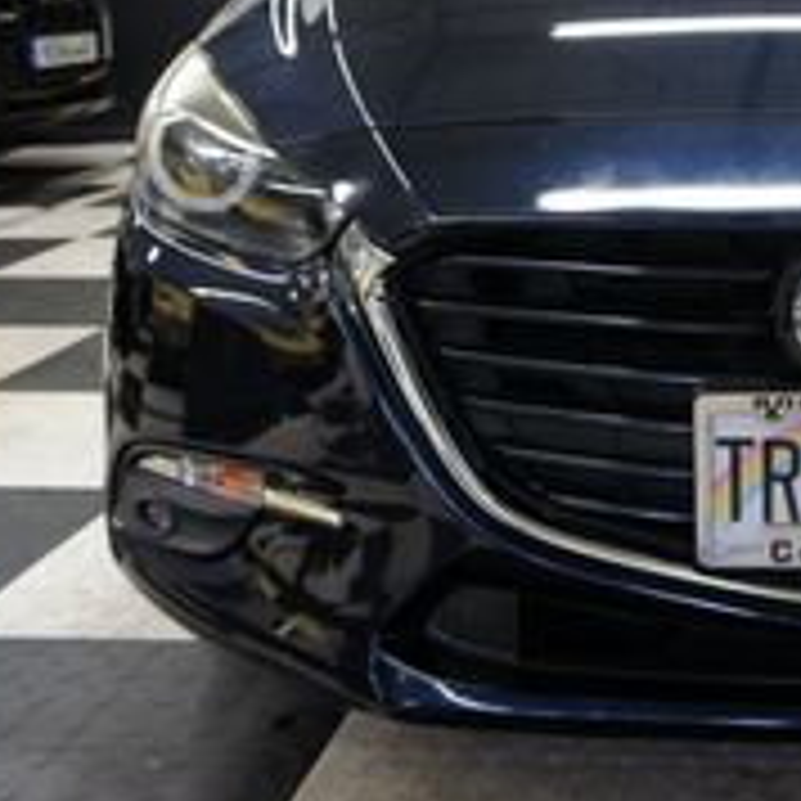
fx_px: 1570
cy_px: 220
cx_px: 837
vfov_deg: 28.3
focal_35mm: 60
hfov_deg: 26.8
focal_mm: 21
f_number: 4
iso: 500
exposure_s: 1/40
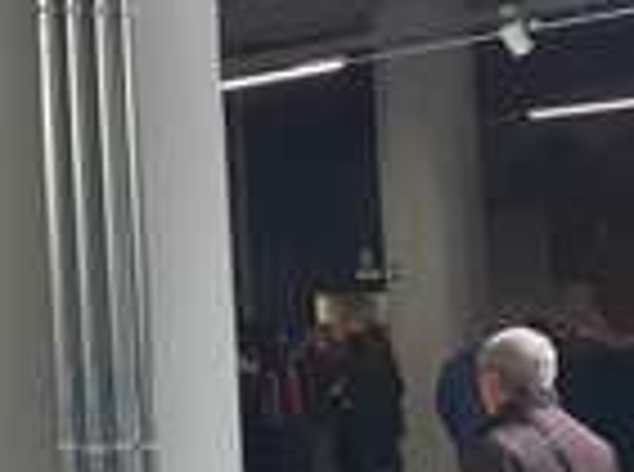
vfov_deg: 10.4
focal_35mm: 142
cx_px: -652
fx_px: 2594
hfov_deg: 12.3
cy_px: 126
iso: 80
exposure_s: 1/100
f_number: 1.7
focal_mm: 3.92
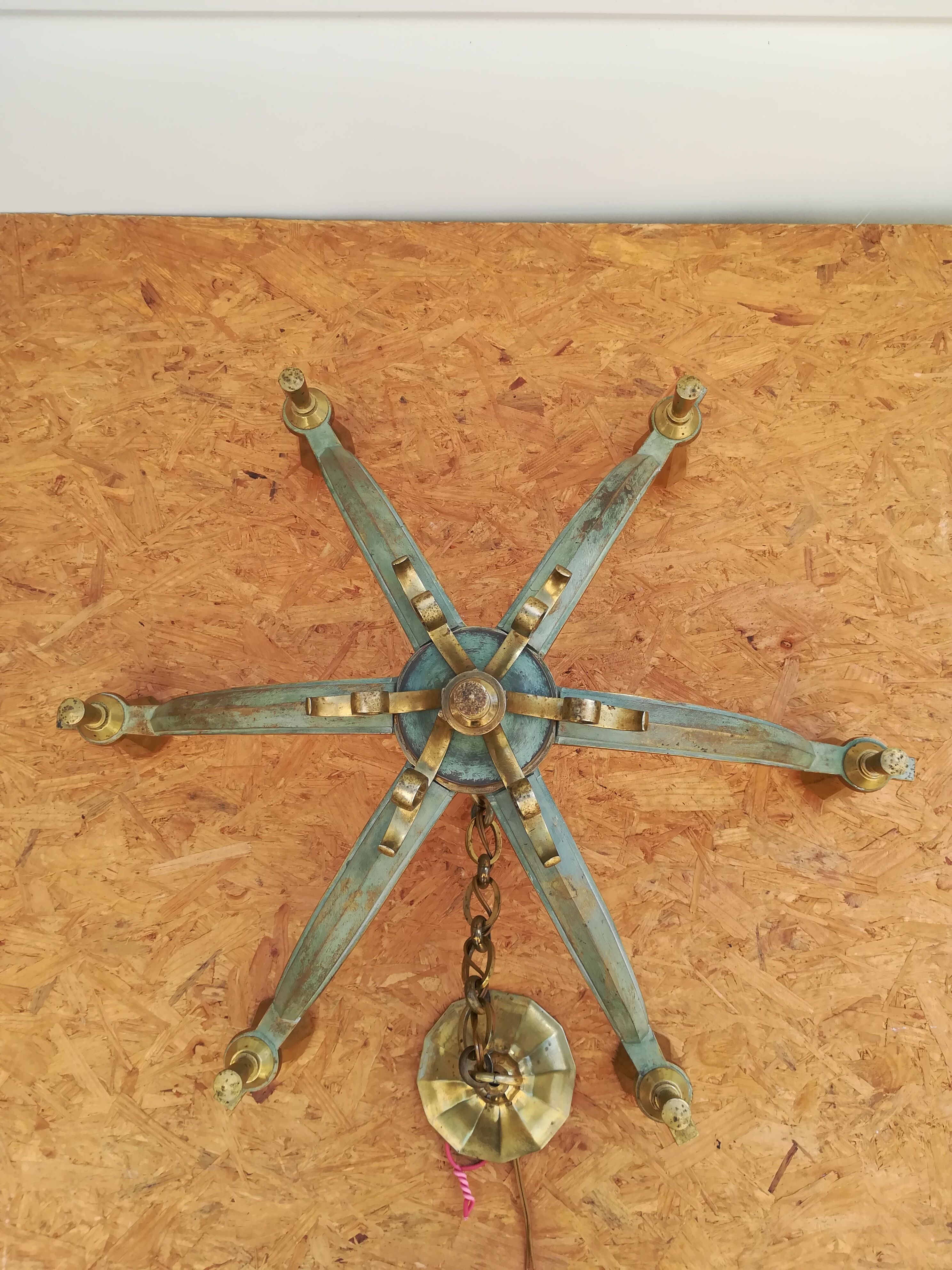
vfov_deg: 67.3
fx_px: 953
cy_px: 635
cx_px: 476
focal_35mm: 26
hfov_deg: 53.1
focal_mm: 3.83
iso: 50
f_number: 2.2
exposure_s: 1/213
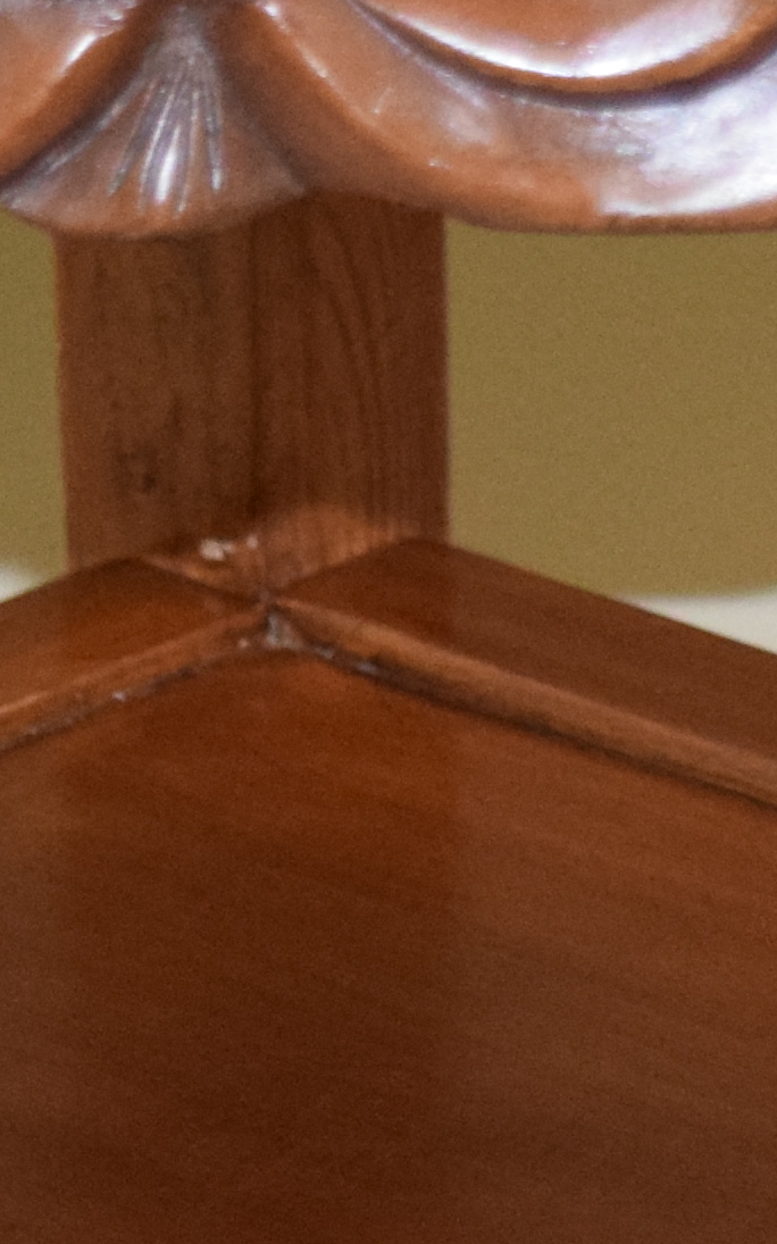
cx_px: 108
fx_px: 8806
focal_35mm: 260
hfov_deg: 5.0
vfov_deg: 8.0
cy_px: 1483
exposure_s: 1/60
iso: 2000
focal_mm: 31
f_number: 4.2
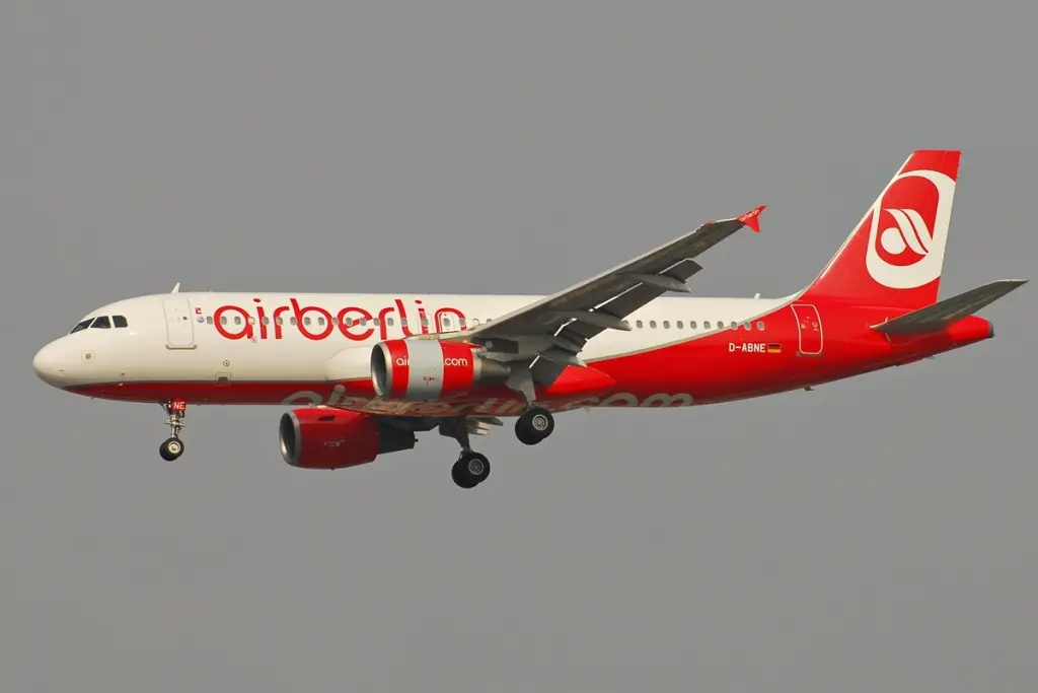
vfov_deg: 5.1
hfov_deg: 7.6
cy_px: 346
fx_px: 7786
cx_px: 519
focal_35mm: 270
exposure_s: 1/800
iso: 200
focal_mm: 180
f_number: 8
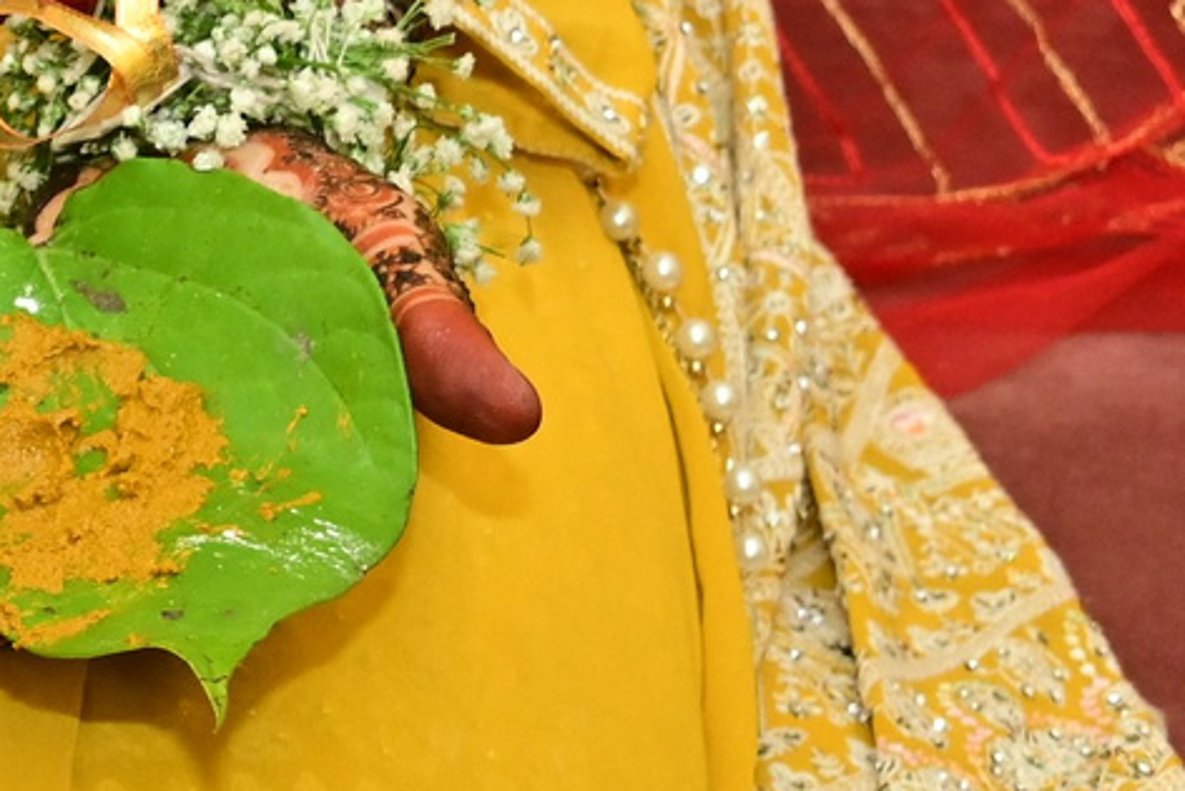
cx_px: -1288
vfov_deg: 6.3
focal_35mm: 206
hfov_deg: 9.3
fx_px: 6783
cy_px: -1222
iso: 1250
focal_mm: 38
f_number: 5
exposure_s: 1/200
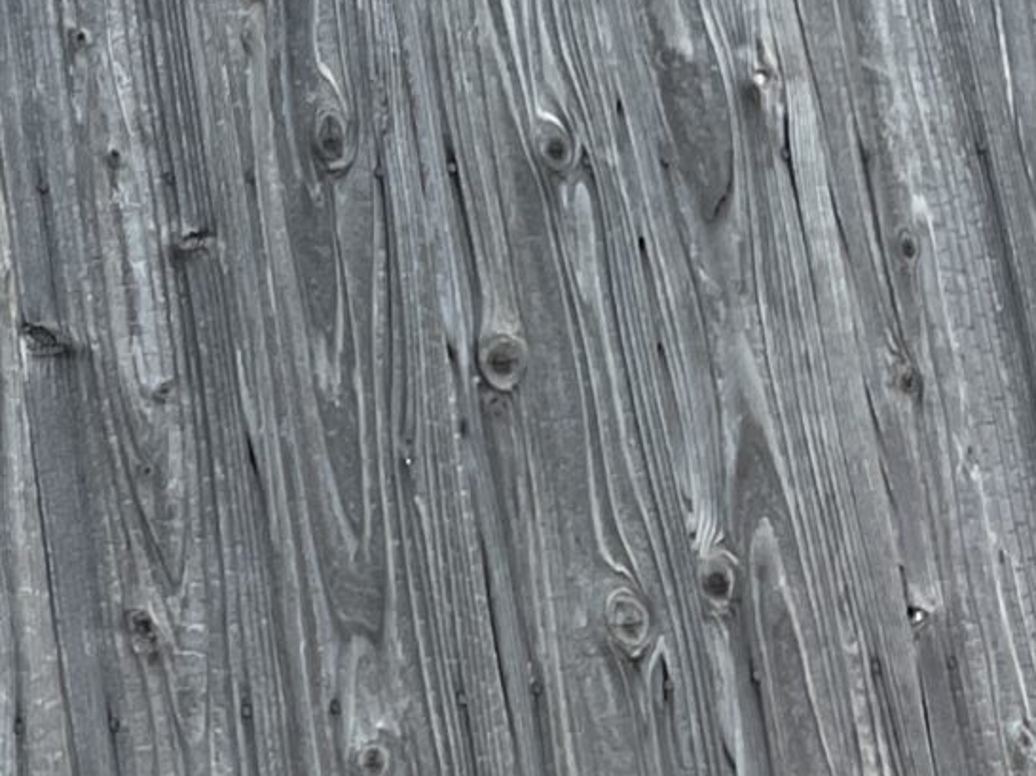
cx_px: -975
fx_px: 3650
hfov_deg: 13.9
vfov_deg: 11.2
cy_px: -694
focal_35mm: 122
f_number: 1.6
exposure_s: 1/168
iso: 32
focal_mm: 4.2
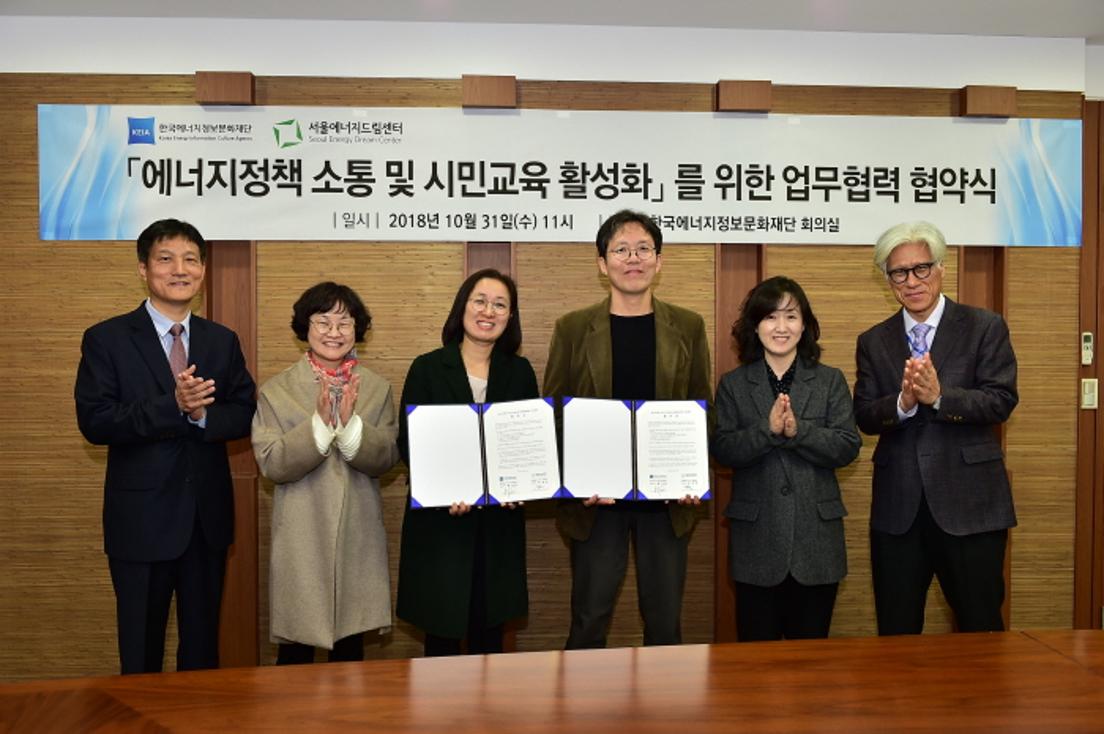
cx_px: 552
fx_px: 950
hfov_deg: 60.3
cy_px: 367
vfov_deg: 42.2
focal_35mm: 31
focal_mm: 31
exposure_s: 1/60
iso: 1000
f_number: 7.1
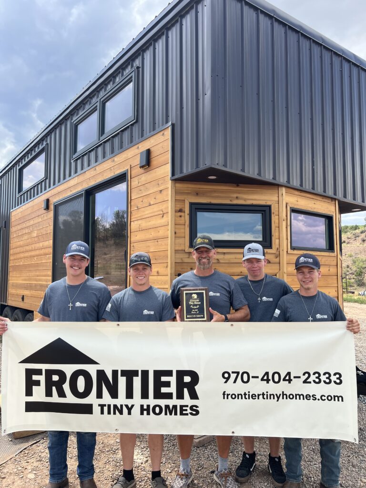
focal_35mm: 26
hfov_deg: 53.1
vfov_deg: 67.3
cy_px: 244
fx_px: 367
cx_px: 183
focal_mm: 5.7
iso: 50
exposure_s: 1/1531
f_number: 1.5
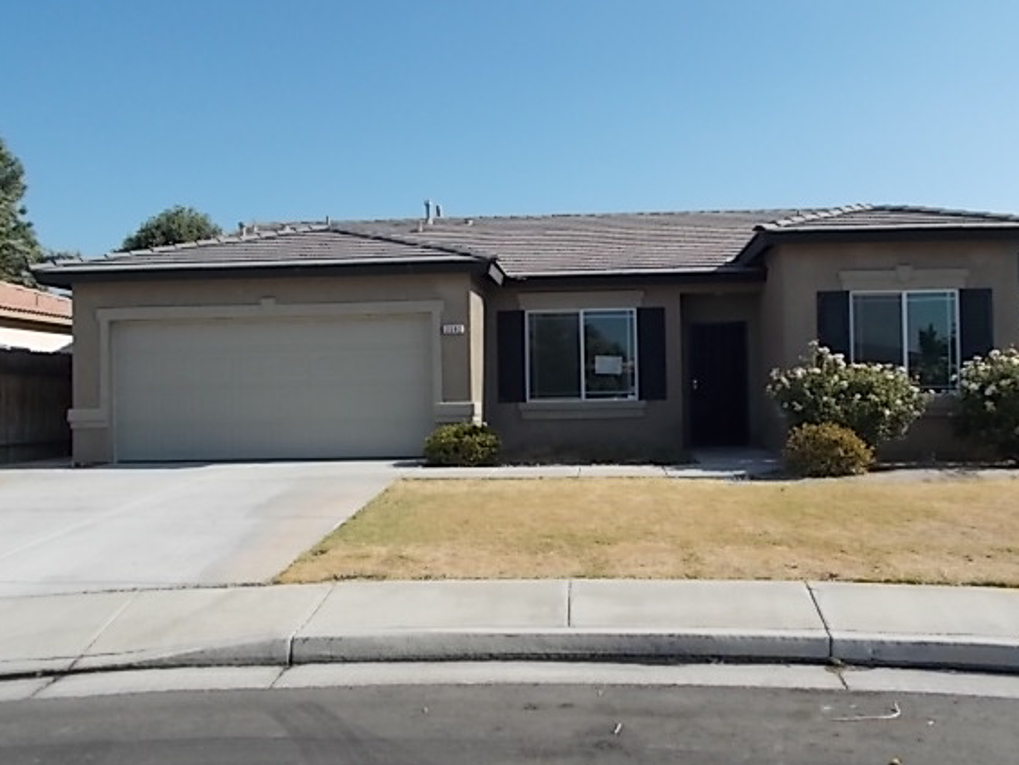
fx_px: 1001
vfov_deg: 41.8
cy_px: 386
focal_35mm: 34
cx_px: 565
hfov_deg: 53.8
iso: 80
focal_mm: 5.3
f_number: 8.6
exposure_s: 1/125
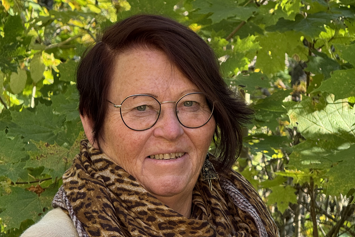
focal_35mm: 167
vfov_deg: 8.2
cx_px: 178
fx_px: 1647
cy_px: 140
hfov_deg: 12.3
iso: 64
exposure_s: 1/99
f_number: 2.8
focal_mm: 15.66
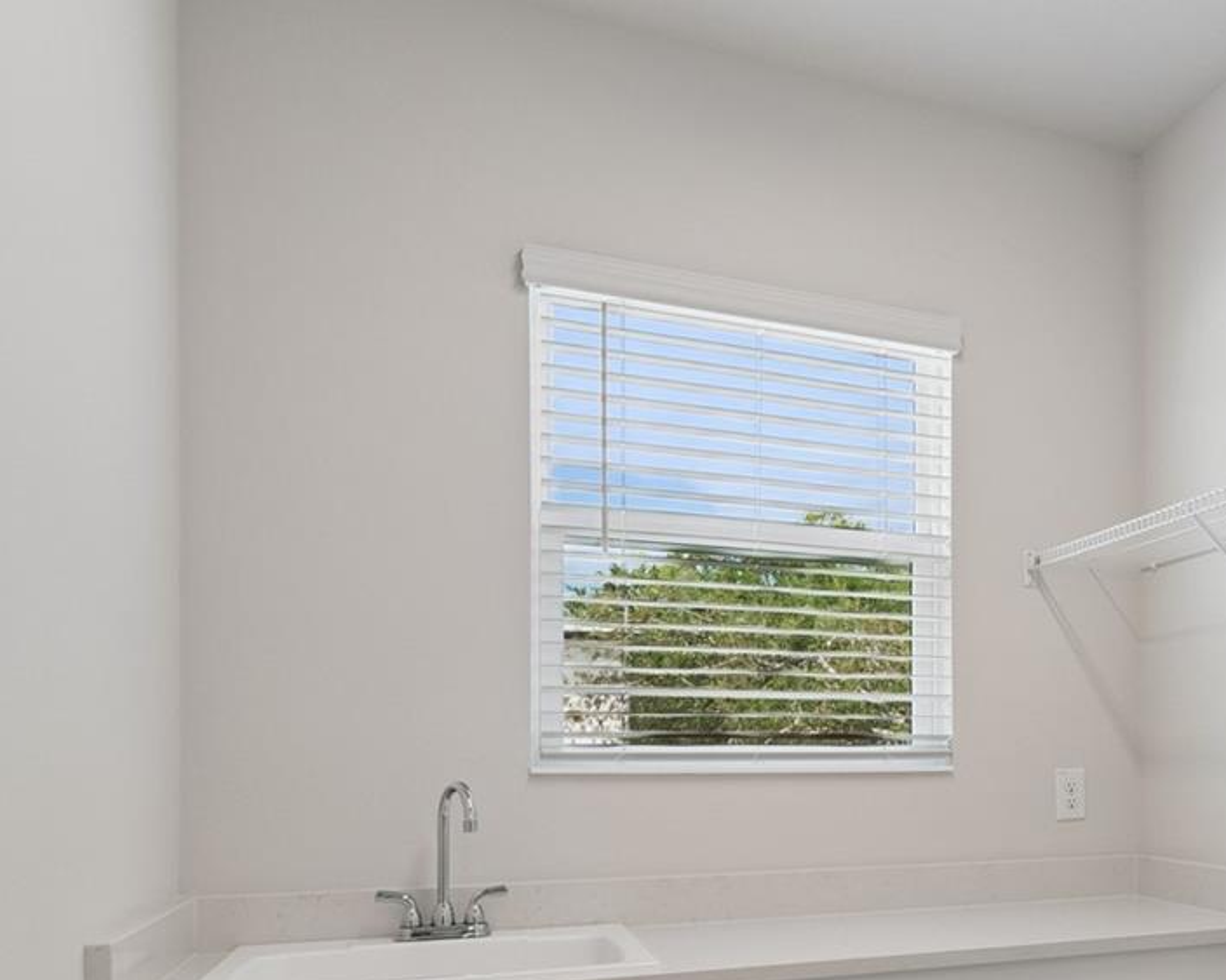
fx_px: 1161
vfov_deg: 44.3
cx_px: 1169
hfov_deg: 48.0
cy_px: 731
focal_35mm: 32
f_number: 7.1
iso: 100
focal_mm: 10
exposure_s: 1/15
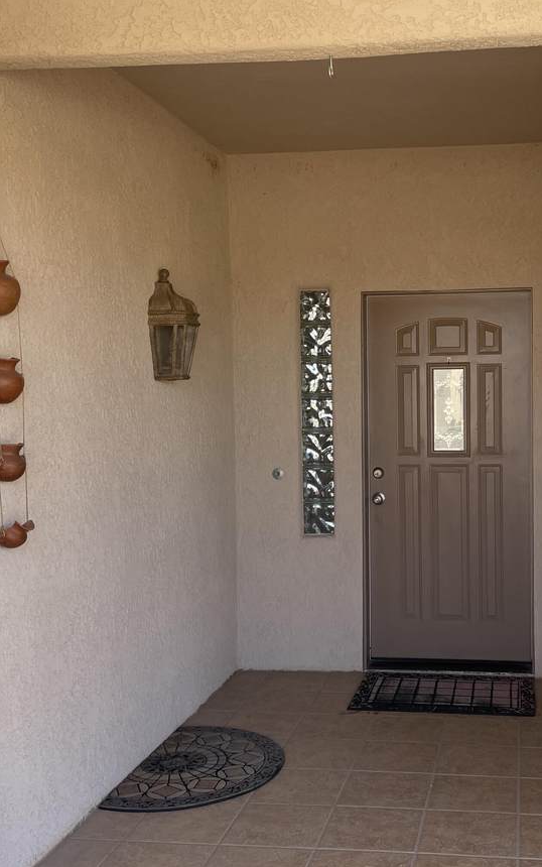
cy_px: 458
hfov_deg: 30.6
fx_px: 968
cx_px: 418
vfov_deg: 48.2
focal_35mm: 41
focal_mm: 4.2
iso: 32
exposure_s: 1/390
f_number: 1.6
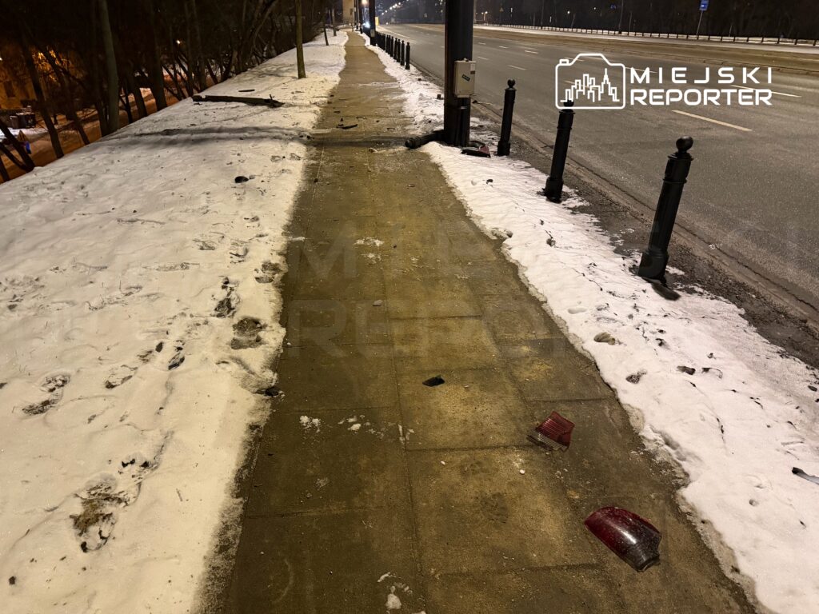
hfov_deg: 71.6
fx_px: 568
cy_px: 307
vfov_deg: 56.8
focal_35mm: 24
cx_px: 410
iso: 800
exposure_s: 1/33
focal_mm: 6.76
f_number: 1.78
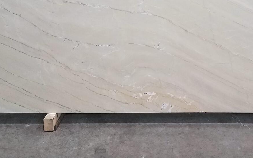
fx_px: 414
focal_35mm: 60
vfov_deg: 19.9
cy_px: -47
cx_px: 176
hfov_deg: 33.6
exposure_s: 1/60
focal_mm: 4.2
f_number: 1.7
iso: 160
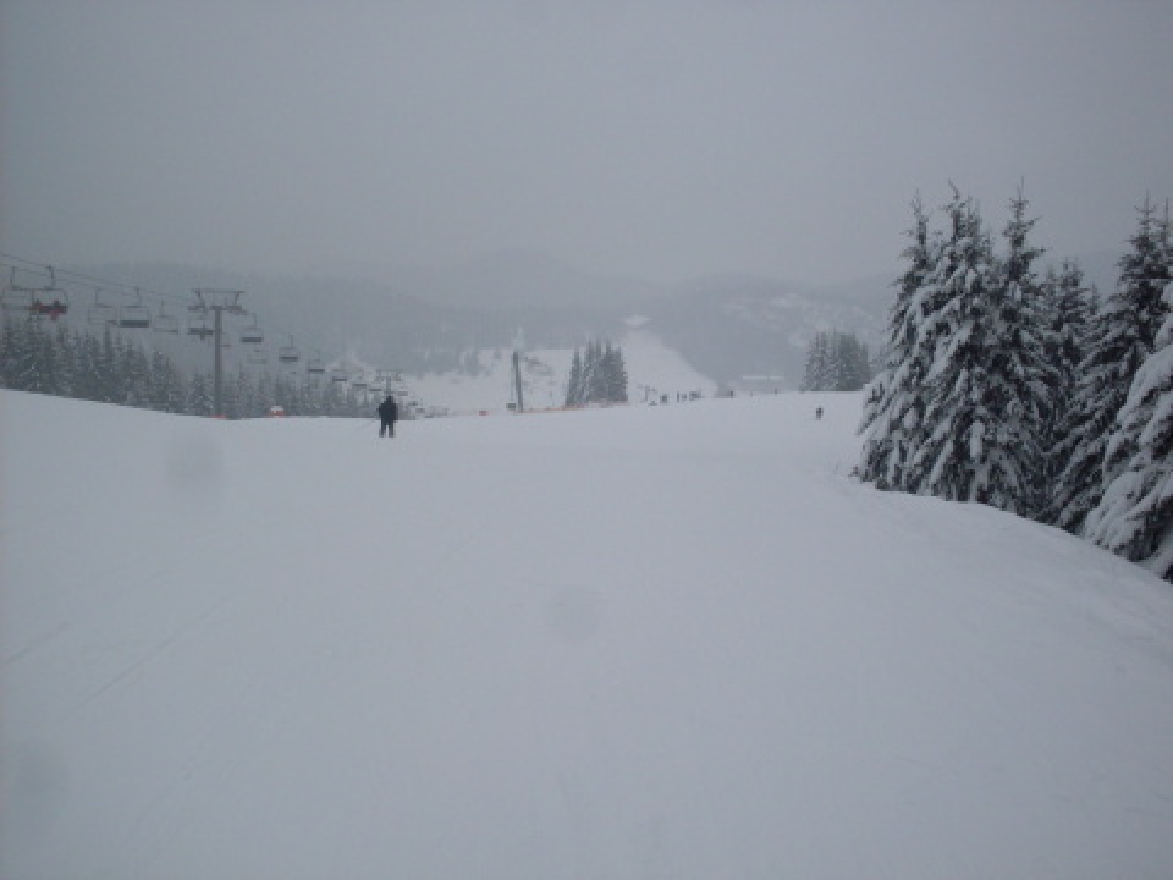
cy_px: 440
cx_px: 586
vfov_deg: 37.7
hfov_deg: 49.0
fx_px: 1288
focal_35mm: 38
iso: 80
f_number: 8.4
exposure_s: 1/350
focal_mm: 6.3
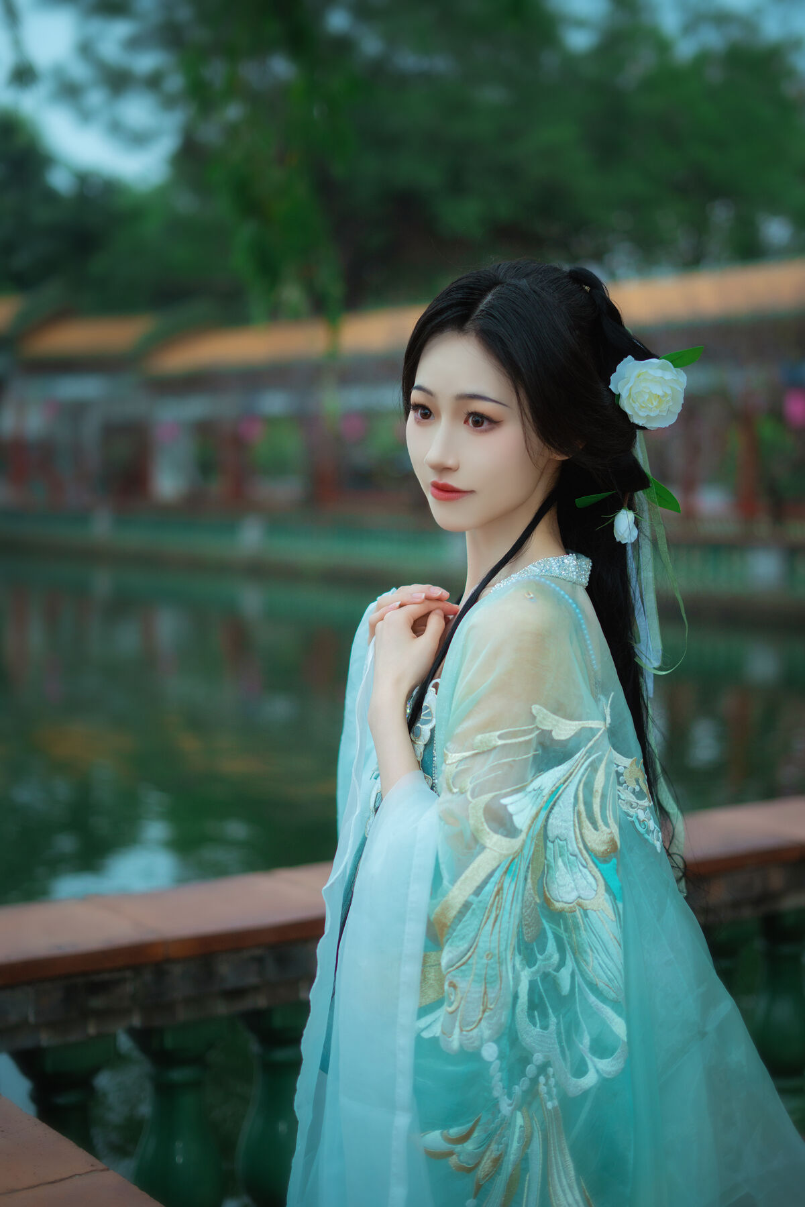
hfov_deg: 27.0
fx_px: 1676
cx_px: 402
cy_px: 604
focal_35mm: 50
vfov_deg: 39.6
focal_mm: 50
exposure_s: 1/320
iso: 500
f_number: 1.8
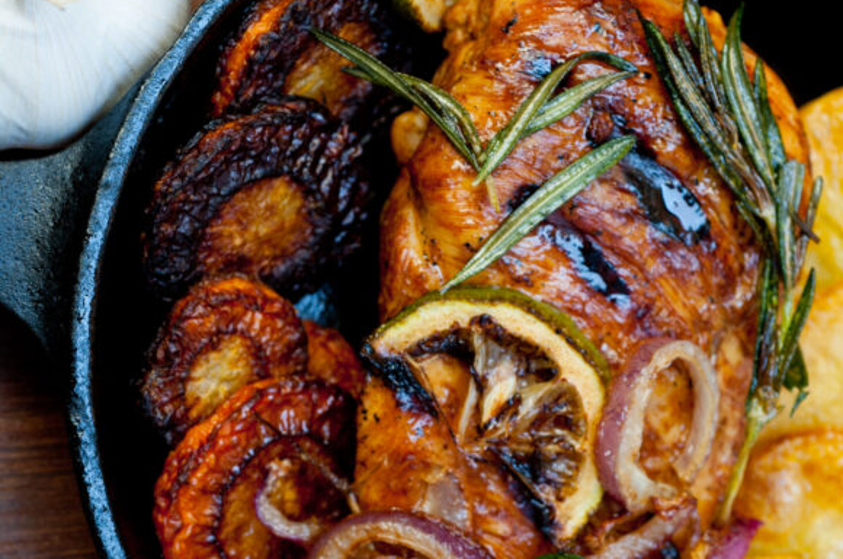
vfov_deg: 12.8
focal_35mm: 106
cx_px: 523
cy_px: 426
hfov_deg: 19.3
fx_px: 2479
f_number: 8
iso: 200
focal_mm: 60
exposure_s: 1/200
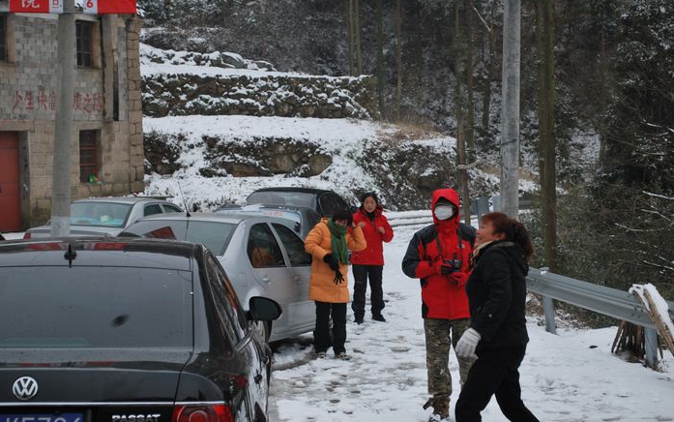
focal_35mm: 85
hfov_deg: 24.5
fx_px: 1553
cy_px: 222
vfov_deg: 15.5
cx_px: 337
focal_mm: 55
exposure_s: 1/125
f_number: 5.6
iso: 100
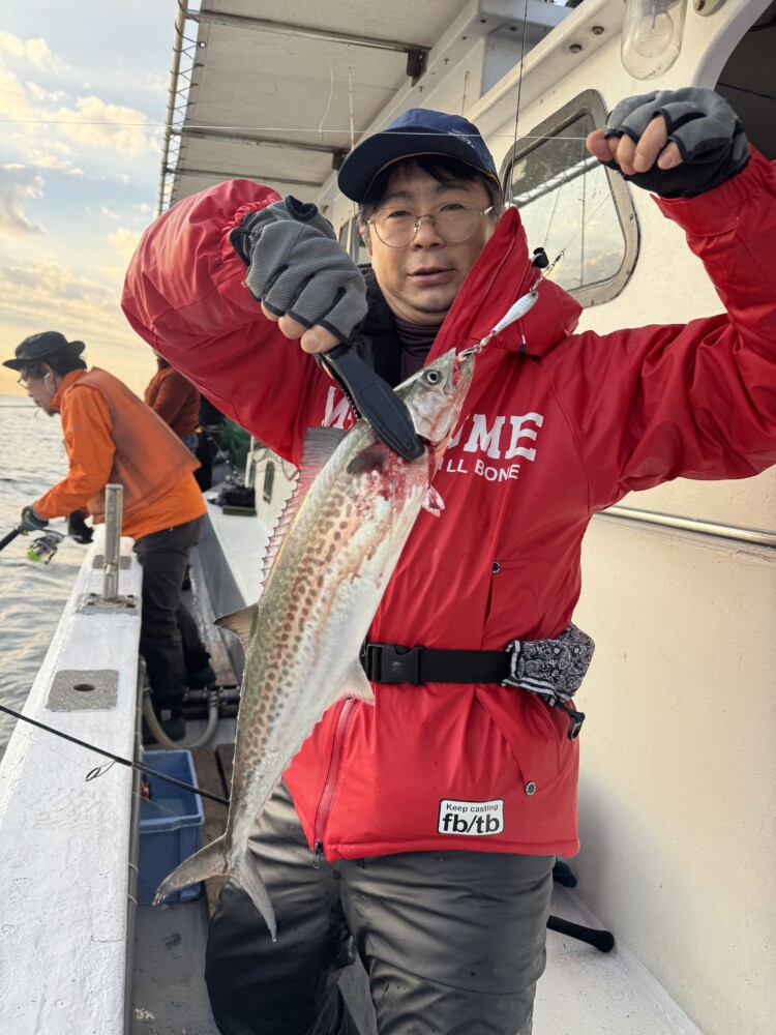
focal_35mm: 24
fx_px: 717
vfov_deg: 71.6
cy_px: 518
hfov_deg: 56.8
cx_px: 388
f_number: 1.78
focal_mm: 6.76
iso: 80
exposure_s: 1/448
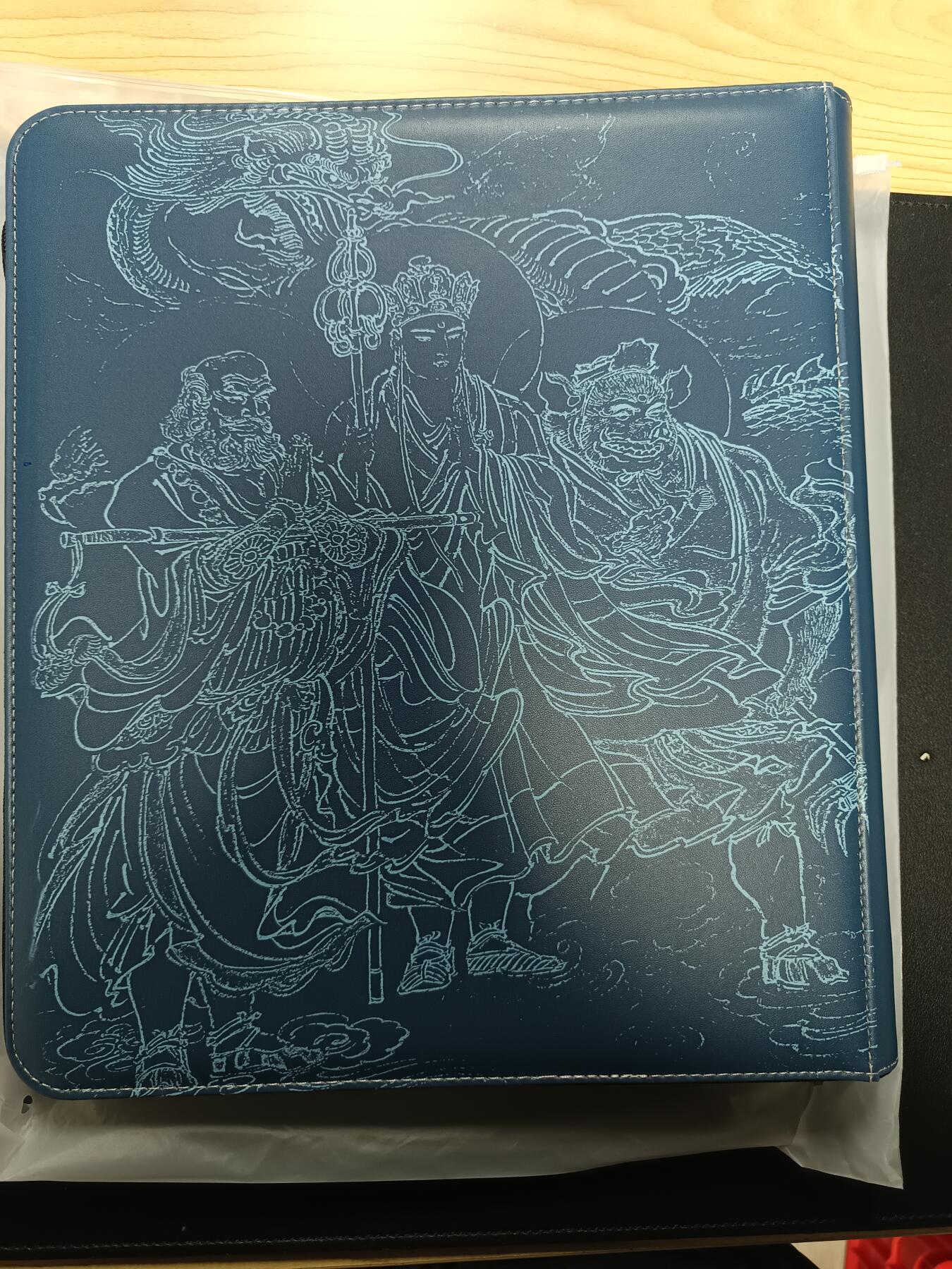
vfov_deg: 71.6
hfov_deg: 56.8
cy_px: 634
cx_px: 476
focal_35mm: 24
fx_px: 880
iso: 909
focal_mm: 5.31
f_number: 1.7
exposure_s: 1/50
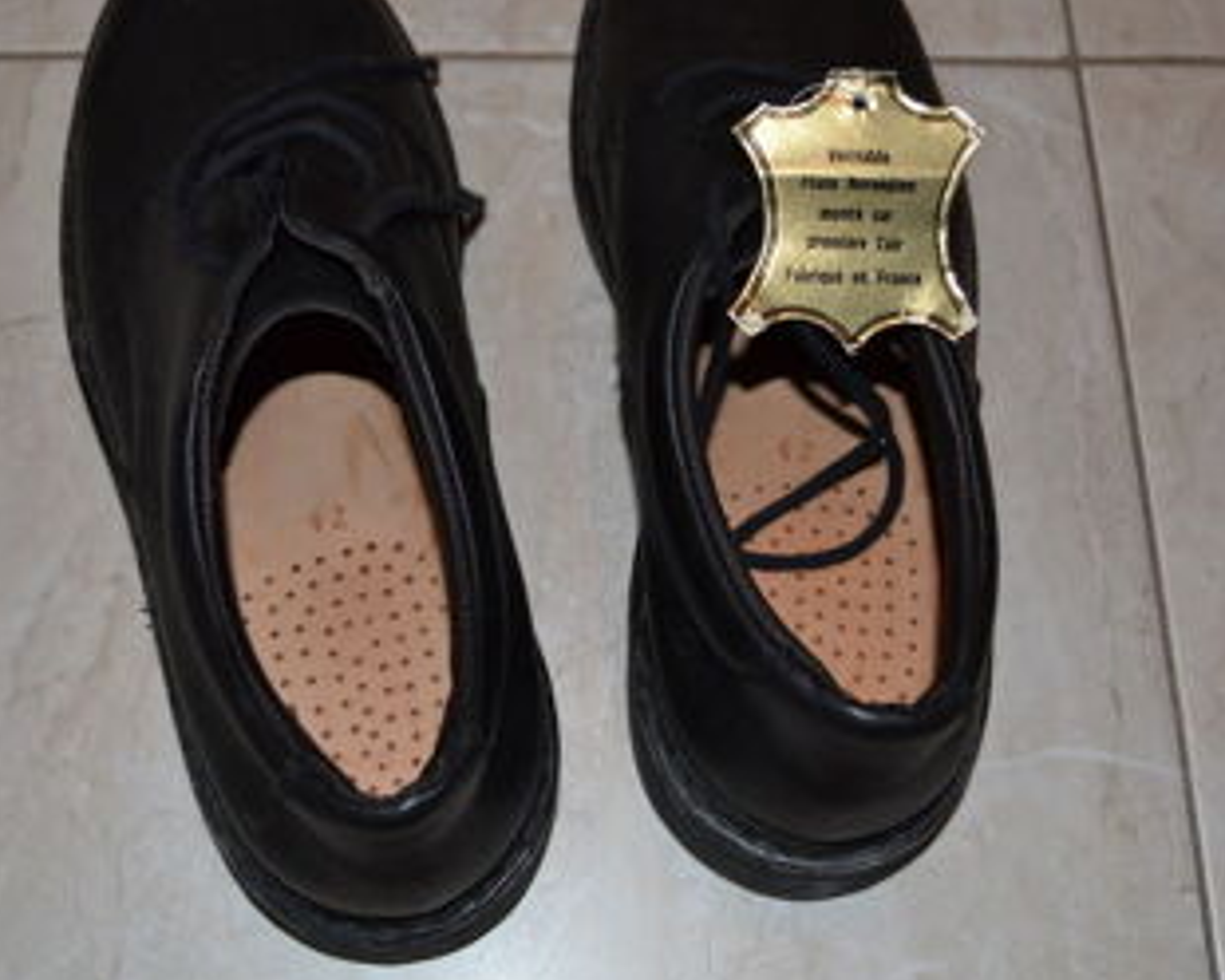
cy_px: 403
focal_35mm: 48
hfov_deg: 38.8
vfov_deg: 31.4
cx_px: 601
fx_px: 1740
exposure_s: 1/60
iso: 280
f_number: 3.5
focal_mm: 22
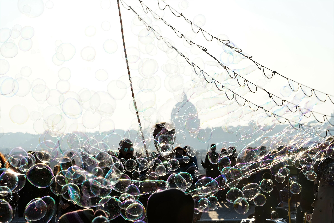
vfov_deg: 10.4
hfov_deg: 15.5
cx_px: 167
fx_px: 1225
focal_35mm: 132
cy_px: 112
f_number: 13
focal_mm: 132
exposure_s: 1/250
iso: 250
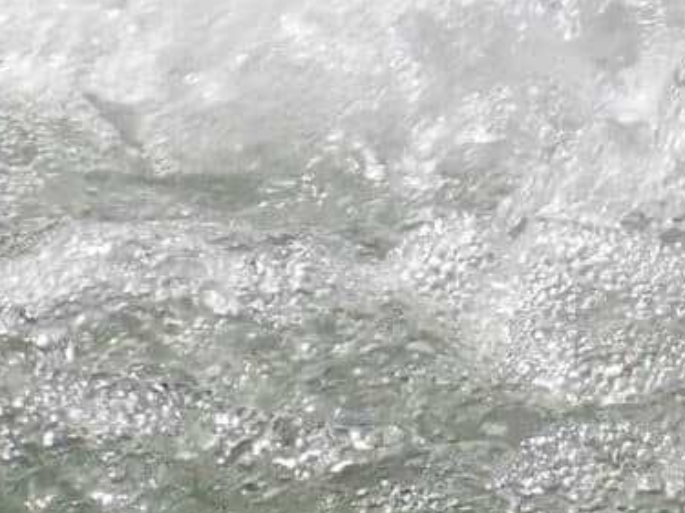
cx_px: 915
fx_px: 4866
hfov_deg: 7.9
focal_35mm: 246
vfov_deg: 6.0
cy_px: -119
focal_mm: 6.37
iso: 320
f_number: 10
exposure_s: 1/500
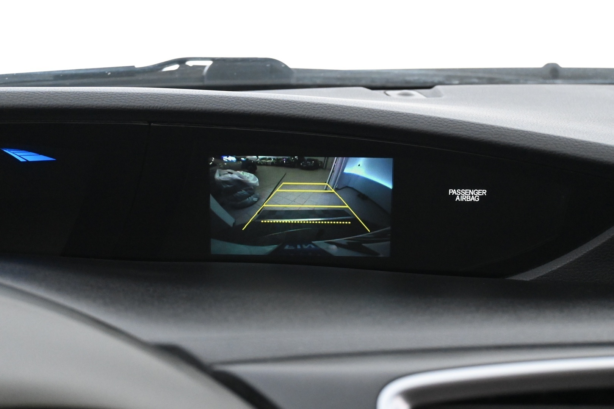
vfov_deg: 27.3
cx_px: 307
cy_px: 204
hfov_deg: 40.0
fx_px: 844
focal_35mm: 50
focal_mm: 33
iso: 5000
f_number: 5
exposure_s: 1/50
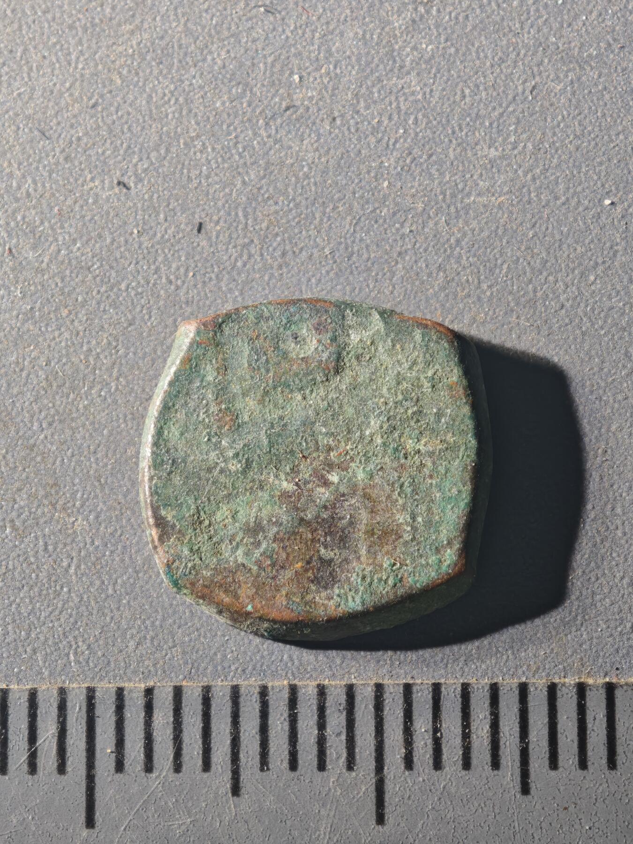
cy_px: 422
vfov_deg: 15.1
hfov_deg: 11.3
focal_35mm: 131
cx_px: 316
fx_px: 3194
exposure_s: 1/100
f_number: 2
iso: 250
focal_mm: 9
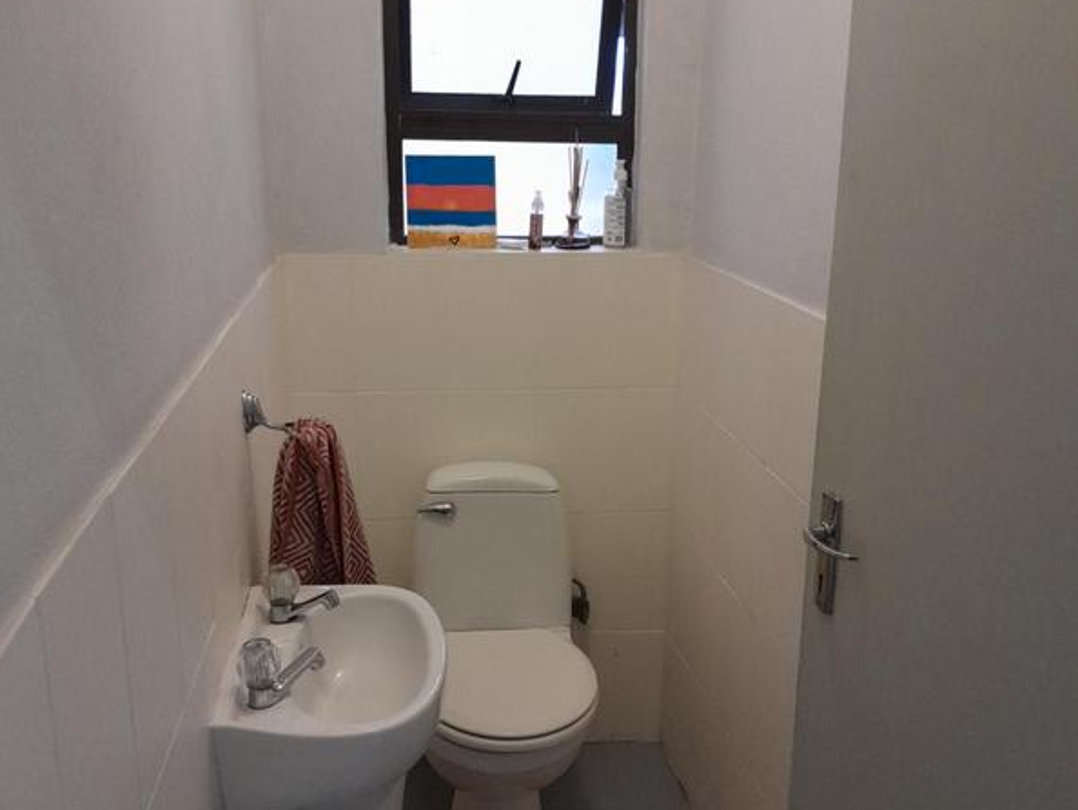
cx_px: 539
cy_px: 441
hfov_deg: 52.6
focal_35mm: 35
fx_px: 1090
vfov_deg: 40.7
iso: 400
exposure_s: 1/50
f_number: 1.8
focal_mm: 3.98
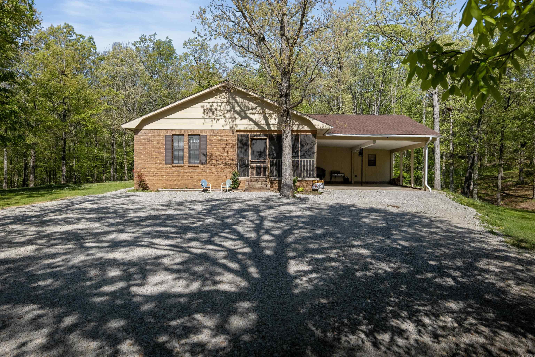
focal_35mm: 26
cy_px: 178
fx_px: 386
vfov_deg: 49.6
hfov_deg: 69.4
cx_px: 268
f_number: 5.6
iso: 1250
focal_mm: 26
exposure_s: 1/8000
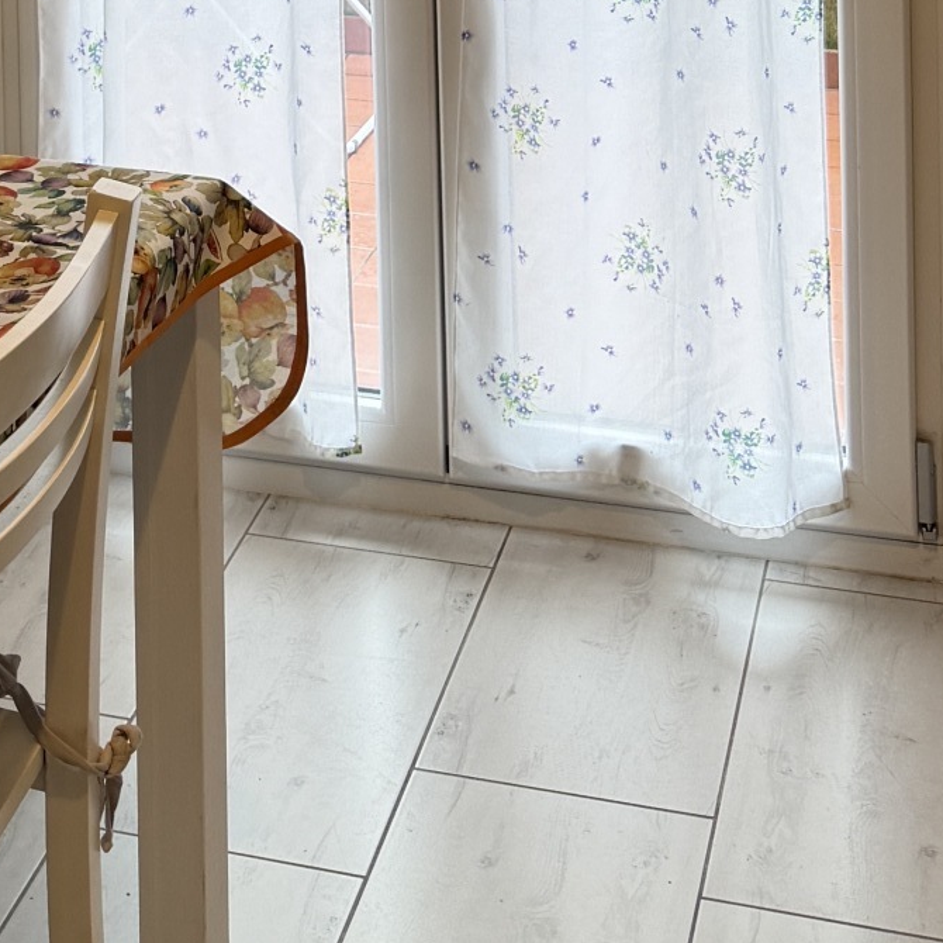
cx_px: 165
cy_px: -640
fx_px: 2496
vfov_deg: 18.0
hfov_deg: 21.1
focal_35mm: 81
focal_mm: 6.76
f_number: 1.78
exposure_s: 1/100
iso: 64
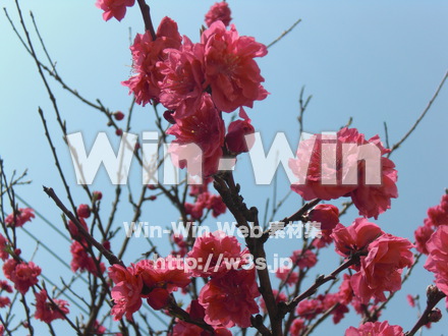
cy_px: 168
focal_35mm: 87
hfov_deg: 22.5
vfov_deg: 17.0
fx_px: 1126
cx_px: 224
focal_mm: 14.49
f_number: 5
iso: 64
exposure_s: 1/640
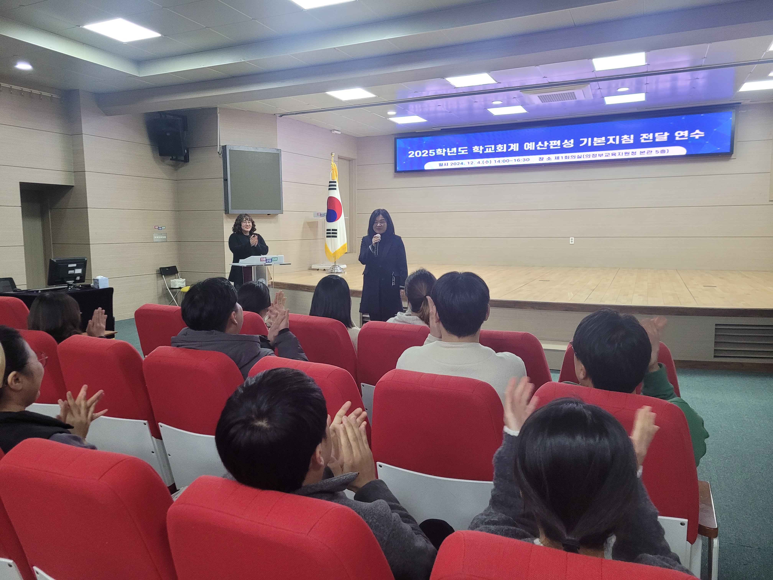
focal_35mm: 26
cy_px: 290
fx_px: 581
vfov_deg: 53.1
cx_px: 386
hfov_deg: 67.3
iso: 320
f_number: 1.8
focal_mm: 5.4
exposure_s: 1/120
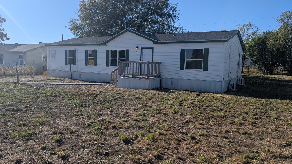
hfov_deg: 69.8
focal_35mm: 27
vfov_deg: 42.8
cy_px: 72
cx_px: 143
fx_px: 209
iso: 20
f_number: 1.68
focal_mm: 6.9
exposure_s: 1/1637
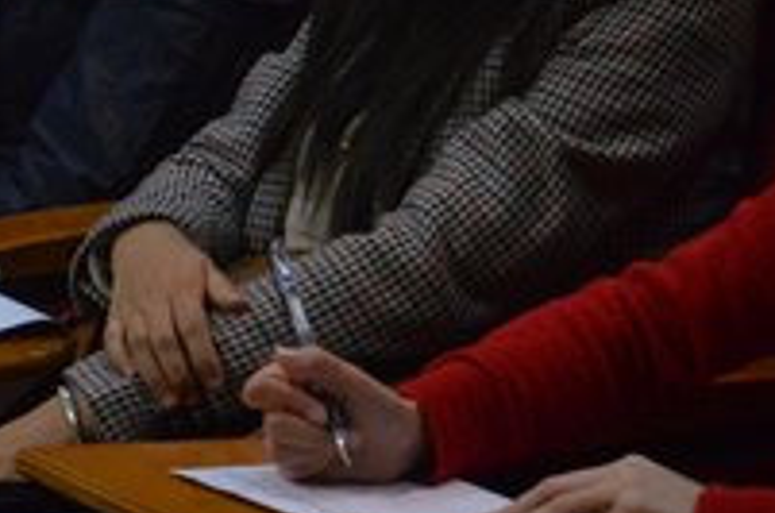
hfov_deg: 8.6
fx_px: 5133
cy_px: 48
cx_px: -108
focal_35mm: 239
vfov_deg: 5.7
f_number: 4.5
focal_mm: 40
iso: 1600
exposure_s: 1/80
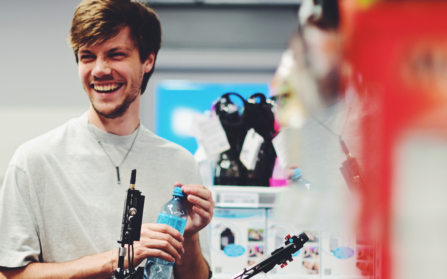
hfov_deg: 17.8
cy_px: 192
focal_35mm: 117
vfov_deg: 11.2
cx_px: 172
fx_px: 1425
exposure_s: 1/125
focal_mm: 50
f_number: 1.4
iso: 100
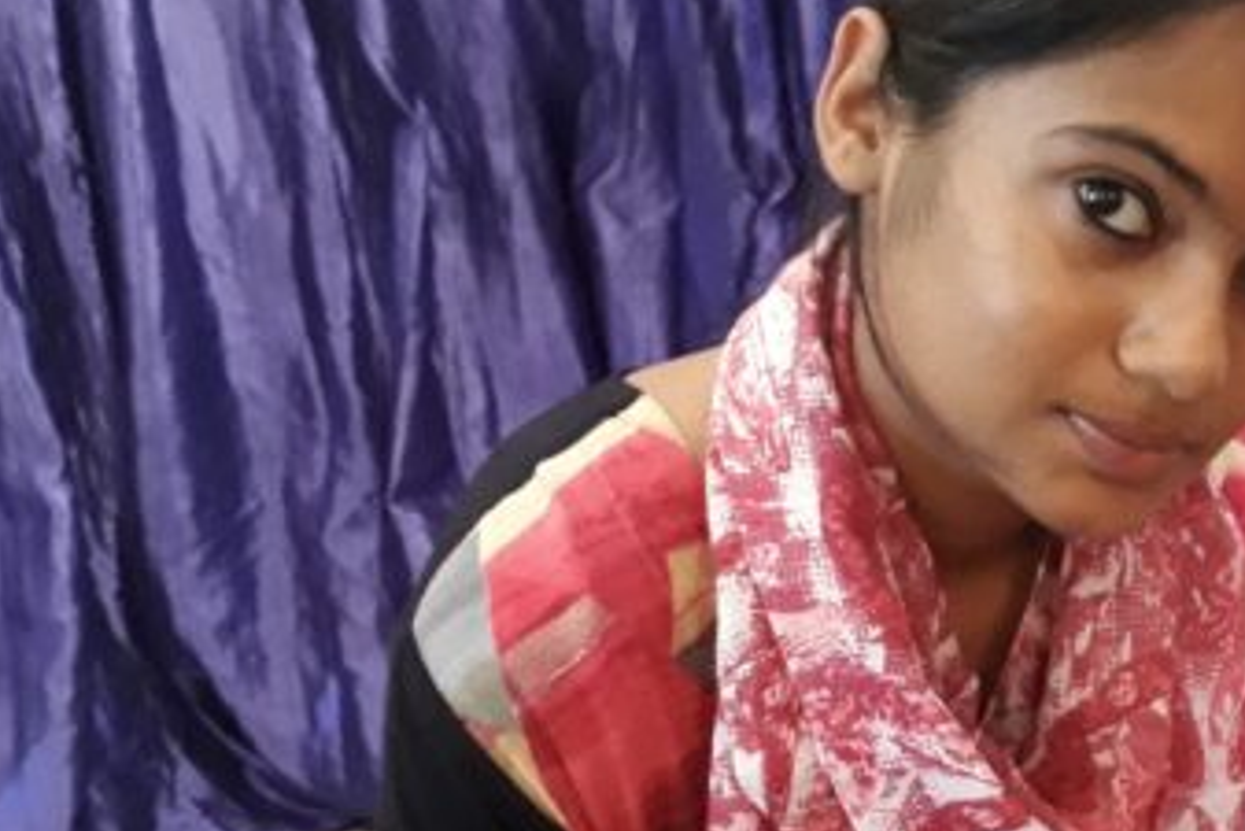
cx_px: 1260
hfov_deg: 29.3
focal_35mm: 64
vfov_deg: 20.8
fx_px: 2214
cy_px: 750
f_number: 1.9
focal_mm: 3.6
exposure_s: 1/17
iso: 400
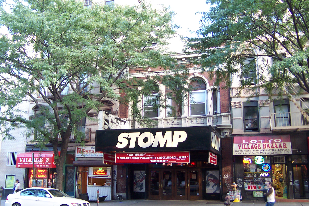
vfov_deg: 35.1
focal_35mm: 38
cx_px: 155
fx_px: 326
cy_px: 105
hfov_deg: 50.7
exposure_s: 1/30
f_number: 2.8
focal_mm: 5.6
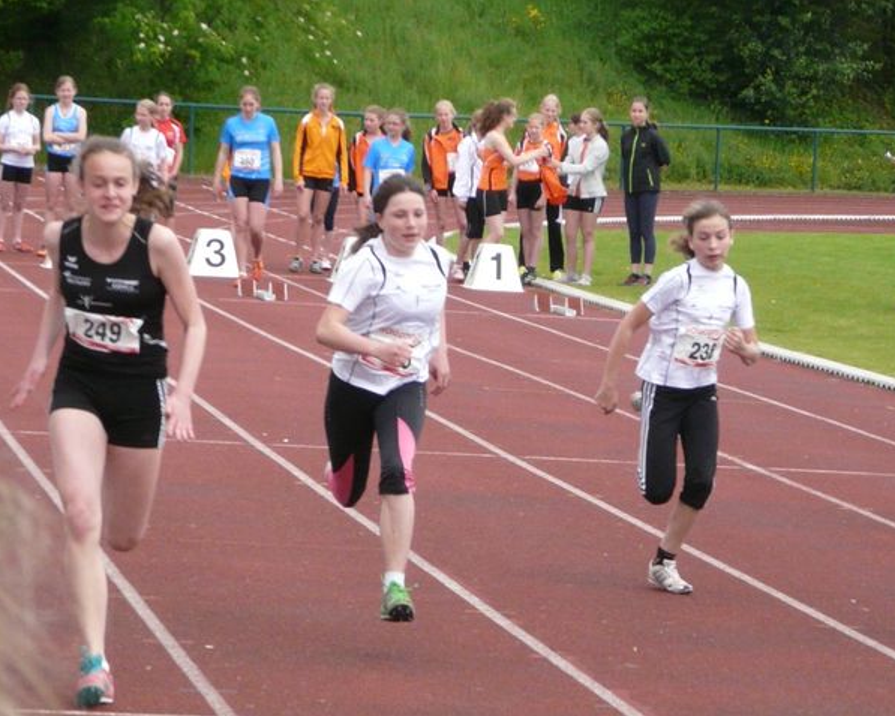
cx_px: 453
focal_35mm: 182
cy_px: 358
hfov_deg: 10.6
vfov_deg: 8.5
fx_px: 4822
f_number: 3.6
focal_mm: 18
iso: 200
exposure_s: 1/1000
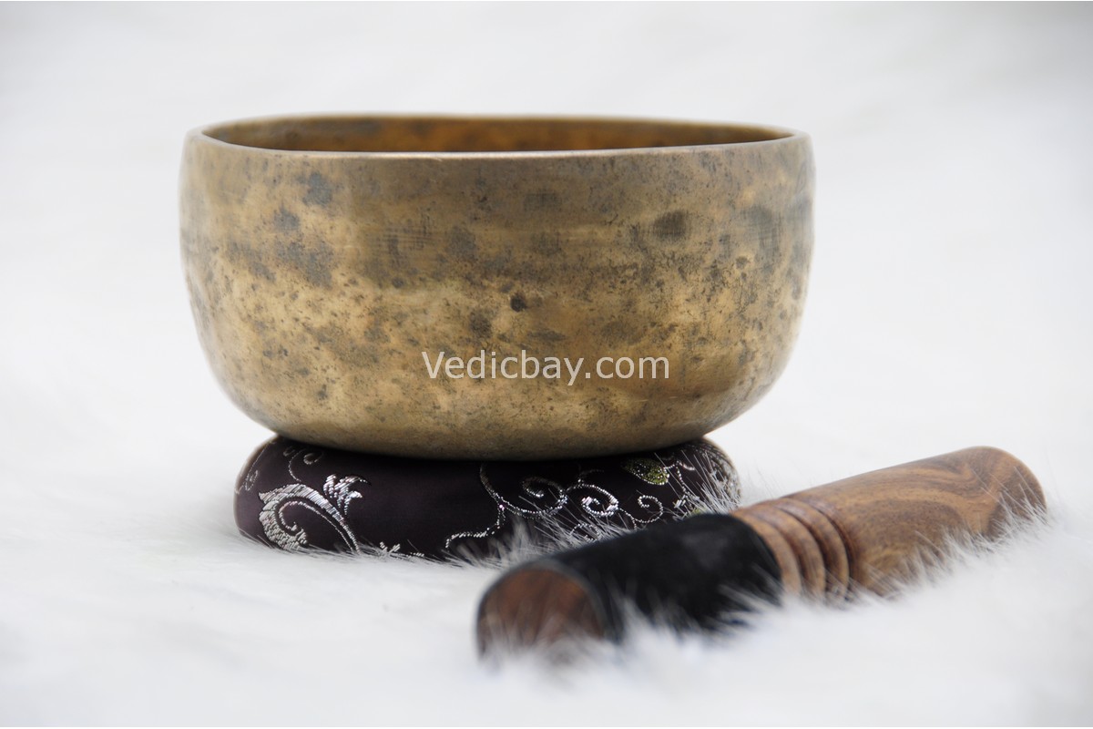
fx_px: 6831
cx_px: 546
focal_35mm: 225
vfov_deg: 6.1
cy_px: 364
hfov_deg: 9.1
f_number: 5.6
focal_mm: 150
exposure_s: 1/50
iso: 320
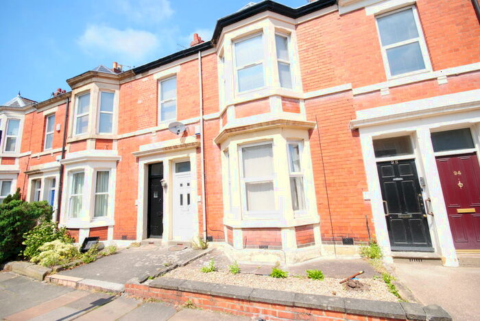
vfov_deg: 77.4
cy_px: 160
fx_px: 200
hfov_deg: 100.3
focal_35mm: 15
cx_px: 240
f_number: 6.3
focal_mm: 10
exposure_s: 1/160
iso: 100
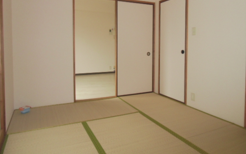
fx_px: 181
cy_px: 59
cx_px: 122
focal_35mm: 27
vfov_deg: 45.7
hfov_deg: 68.4
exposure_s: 1/100
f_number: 3
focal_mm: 4.24
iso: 200
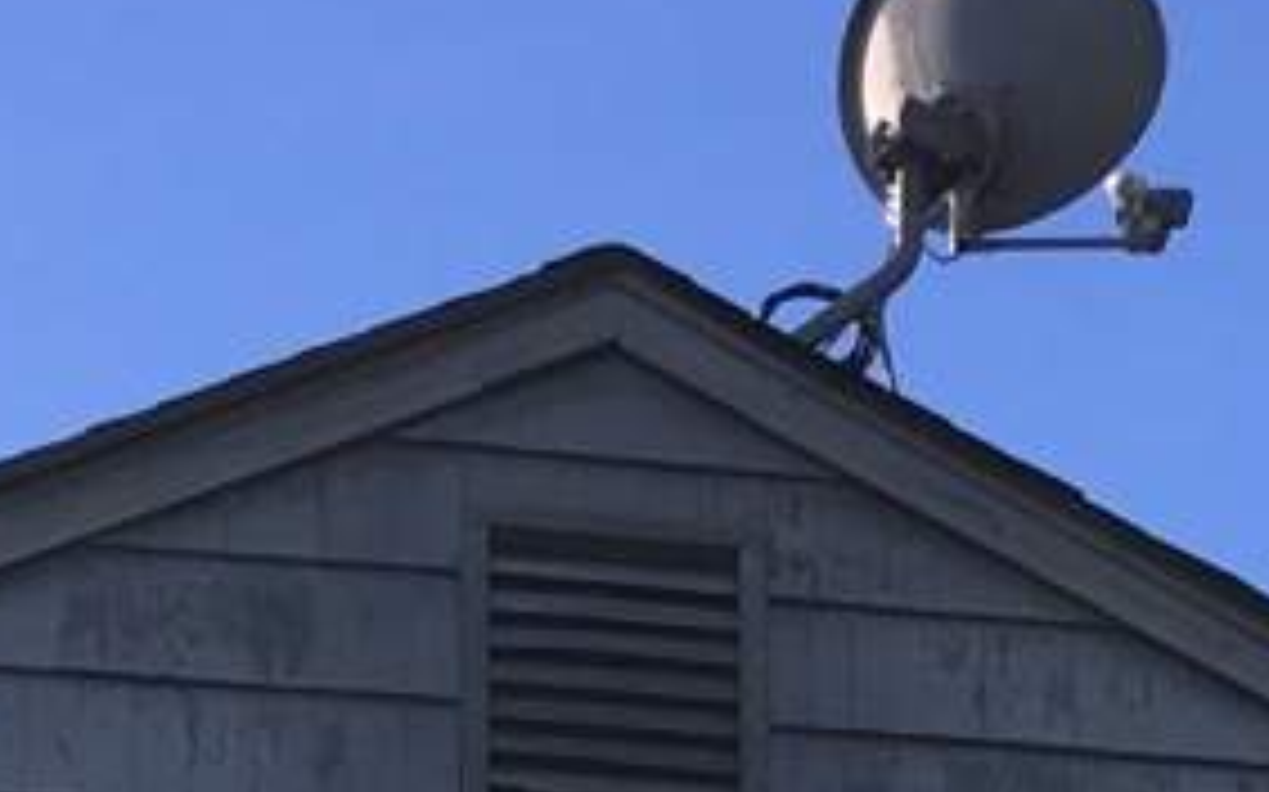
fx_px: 6154
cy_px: 2475
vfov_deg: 6.6
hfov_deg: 11.7
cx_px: 1094
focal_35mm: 178
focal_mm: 4.15
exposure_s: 1/699
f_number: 2.2
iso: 25
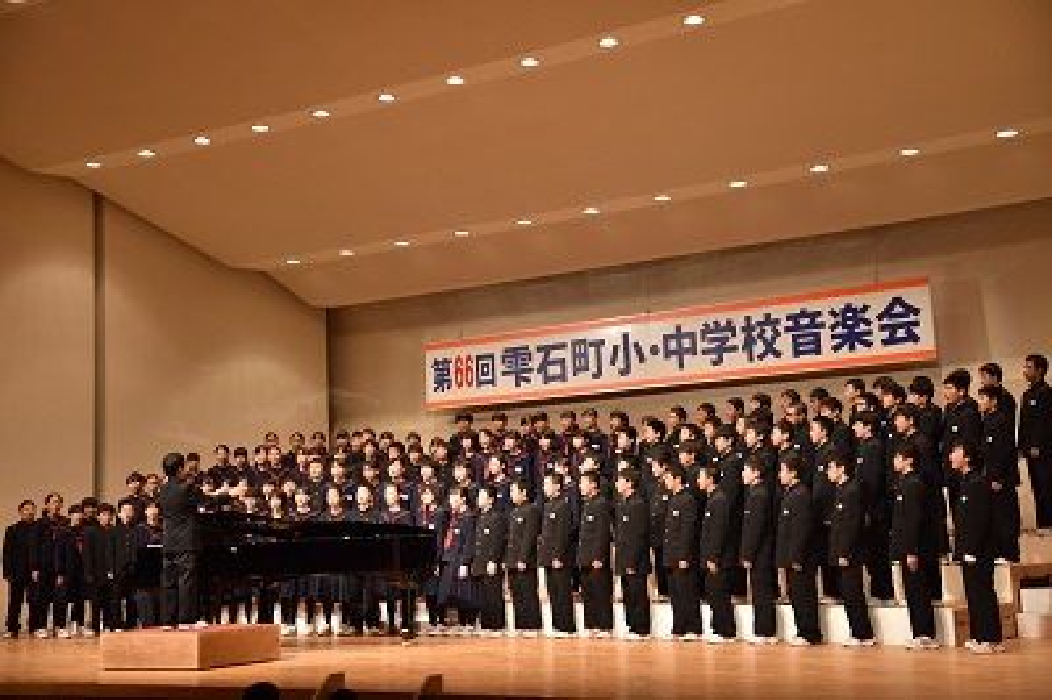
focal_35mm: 57
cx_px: 526
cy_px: 350
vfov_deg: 23.7
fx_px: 1664
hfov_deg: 35.1
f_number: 3.3
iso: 720
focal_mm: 38
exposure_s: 1/60
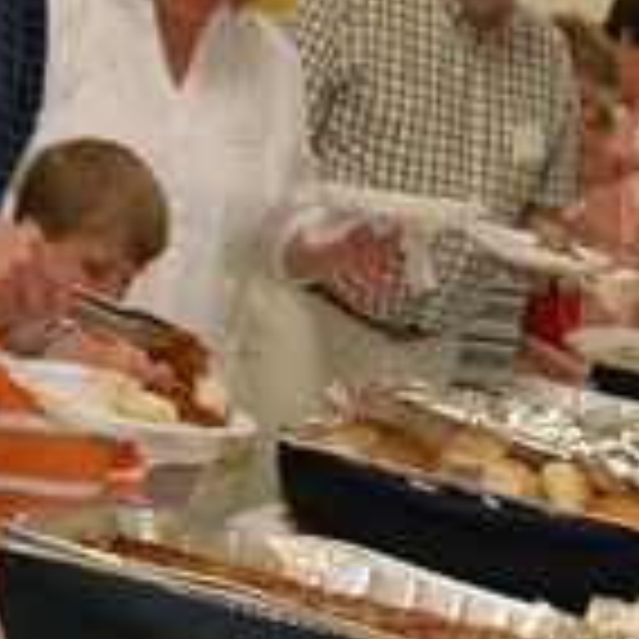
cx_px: 333
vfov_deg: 12.8
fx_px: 2840
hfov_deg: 12.8
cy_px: 302
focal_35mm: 136
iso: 1600
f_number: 5.6
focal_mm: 38
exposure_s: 1/125
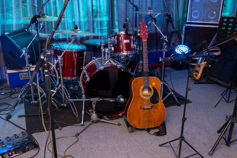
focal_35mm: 35
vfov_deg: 37.8
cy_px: 79
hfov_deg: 54.5
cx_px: 118
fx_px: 230
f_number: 4
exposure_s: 1/45
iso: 800
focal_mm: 35
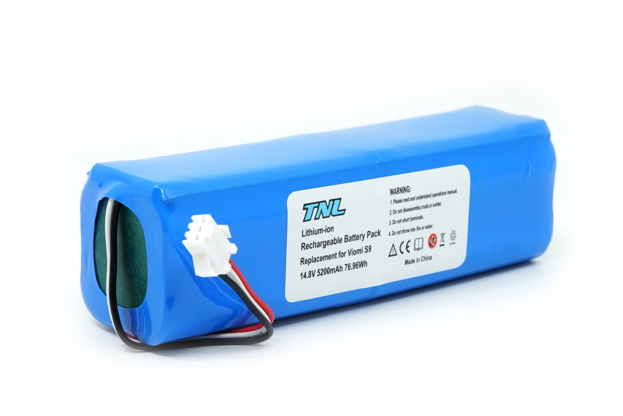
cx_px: 312
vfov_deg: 18.2
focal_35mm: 75
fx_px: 1298
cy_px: 208
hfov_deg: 27.0
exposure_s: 1/100
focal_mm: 50
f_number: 10
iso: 500
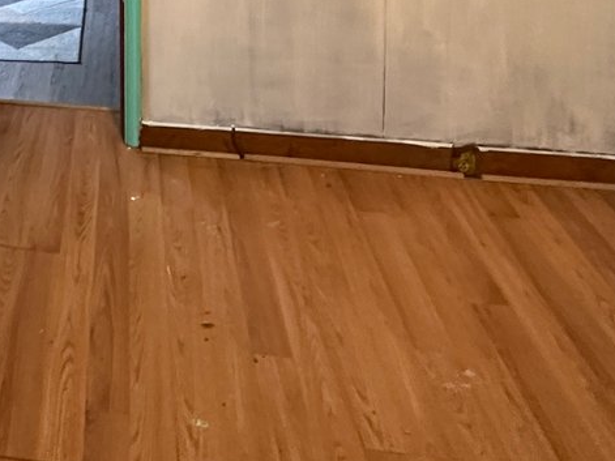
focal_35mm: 45
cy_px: -270
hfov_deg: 37.9
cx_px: 14
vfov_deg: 23.8
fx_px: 799
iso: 500
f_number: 2.2
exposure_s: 1/60
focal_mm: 2.22
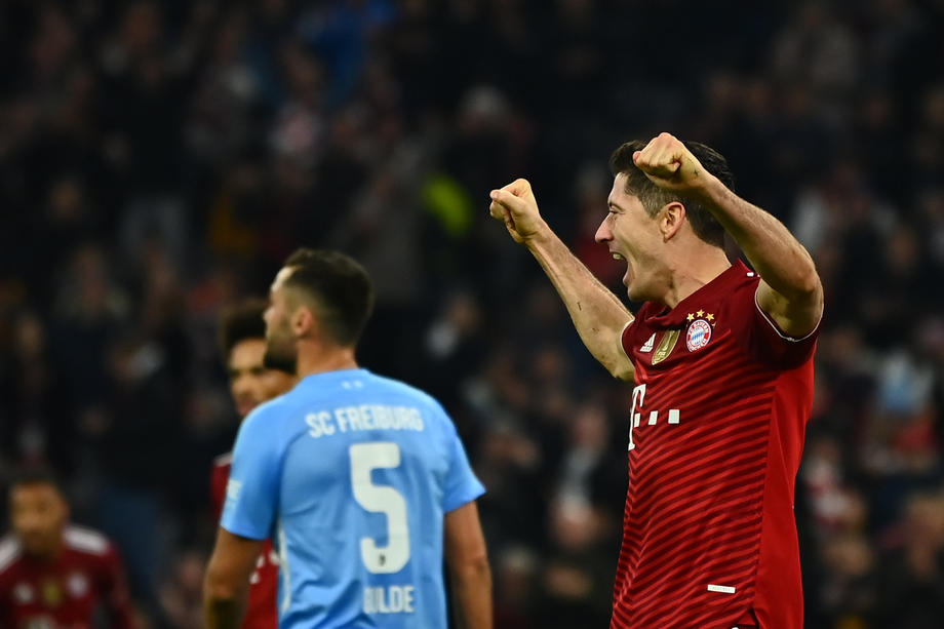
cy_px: 314
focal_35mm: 200
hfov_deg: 10.3
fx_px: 5243
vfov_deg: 6.9
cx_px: 472
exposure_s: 1/2000
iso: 1600
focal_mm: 200
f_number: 2.8
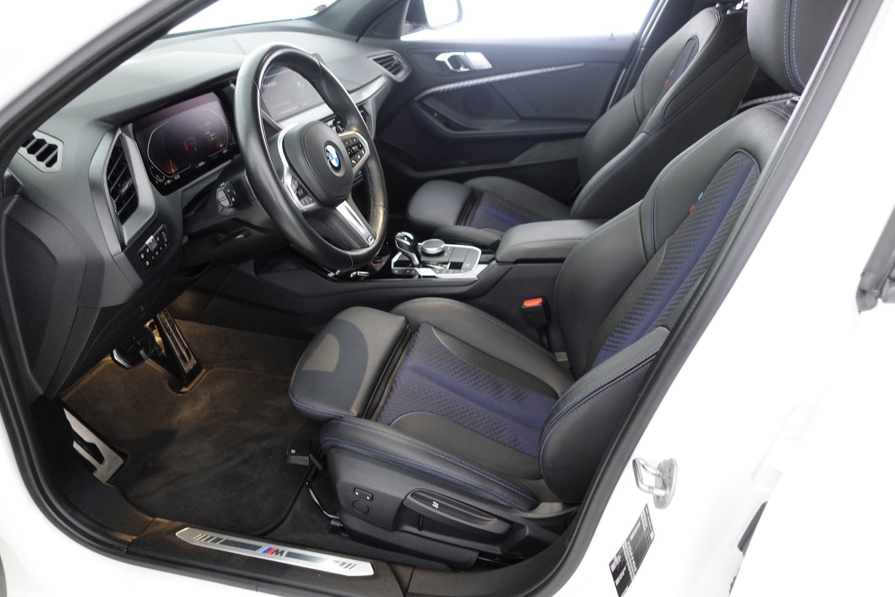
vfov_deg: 53.1
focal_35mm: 24
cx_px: 448
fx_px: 597
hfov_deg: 73.7
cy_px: 298
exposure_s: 1/15
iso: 800
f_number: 1.8
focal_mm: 9.4
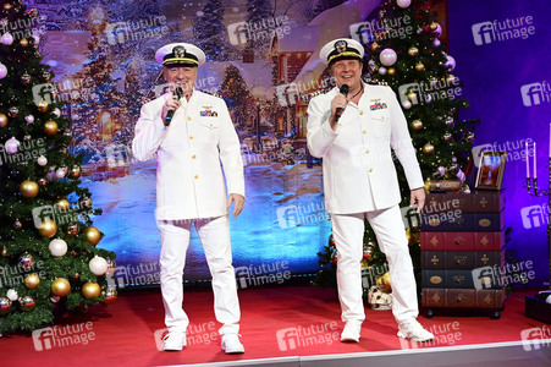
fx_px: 1147
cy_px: 184
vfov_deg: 18.2
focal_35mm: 75
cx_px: 276
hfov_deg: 27.0
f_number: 5
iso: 2000
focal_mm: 75
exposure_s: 1/320
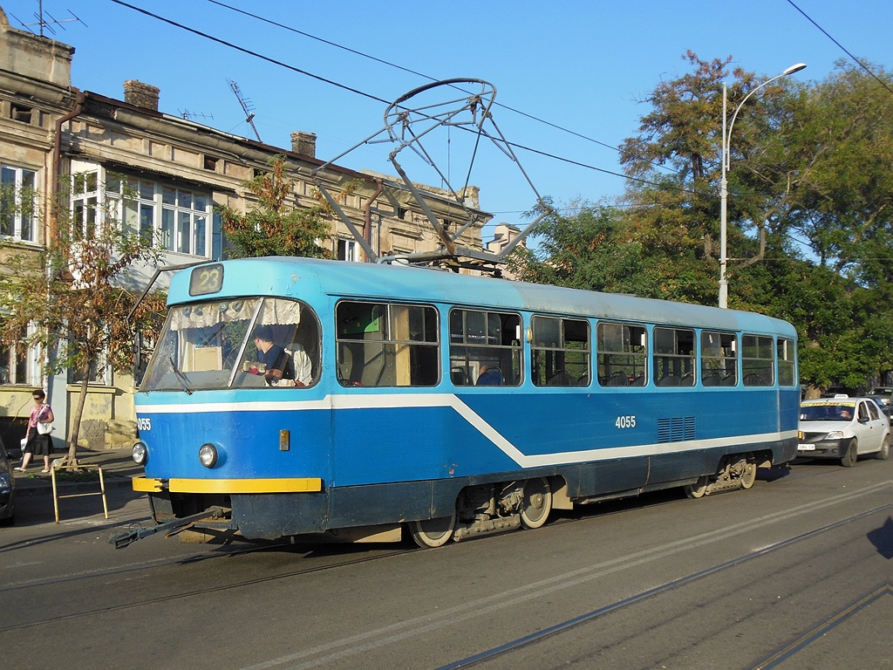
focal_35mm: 38
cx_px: 446
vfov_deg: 37.7
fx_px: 980
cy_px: 335
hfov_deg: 49.0
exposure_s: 1/800
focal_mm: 6.8
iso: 125
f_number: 3.6
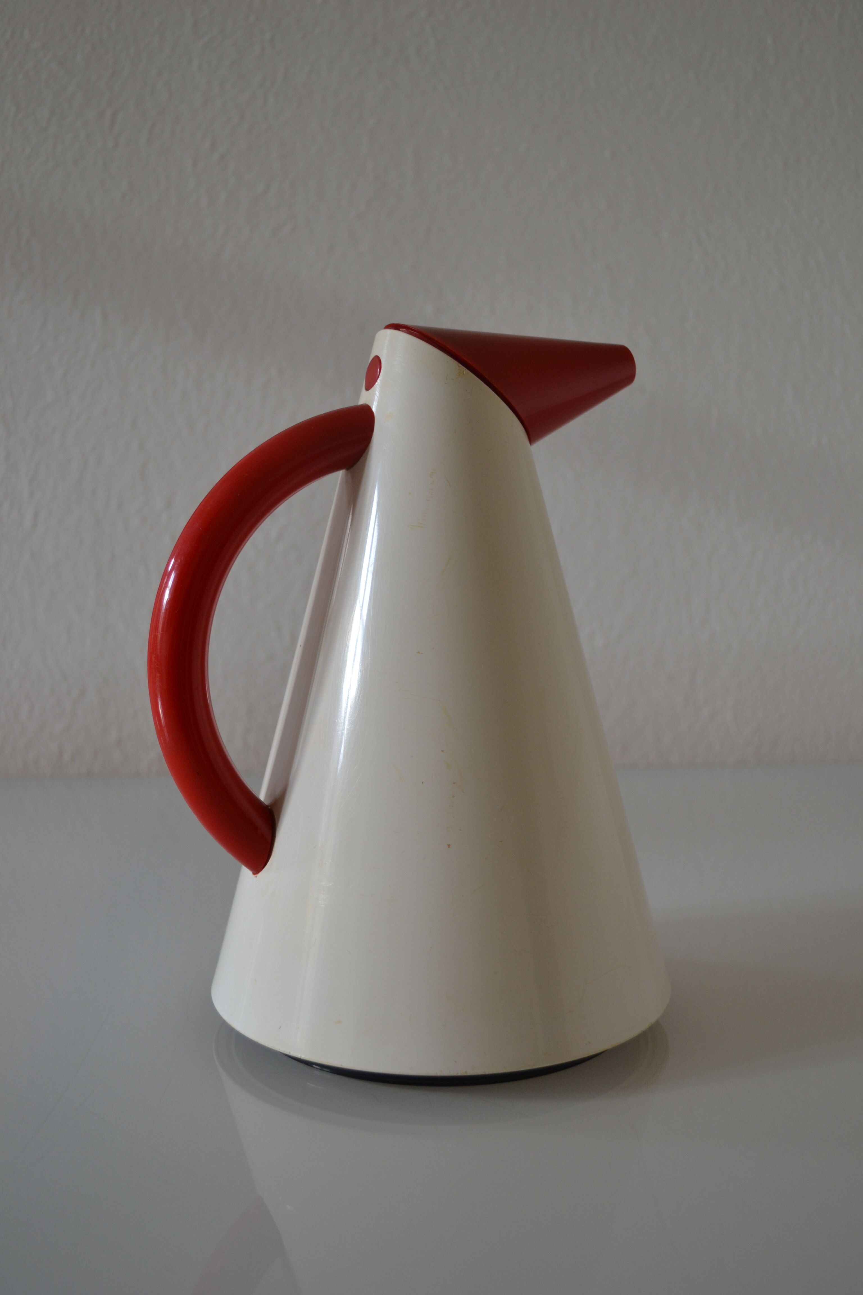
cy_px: 648
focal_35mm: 36
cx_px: 432
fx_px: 1294
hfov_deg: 36.9
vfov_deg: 53.1
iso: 400
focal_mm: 24
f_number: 4
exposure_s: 1/30
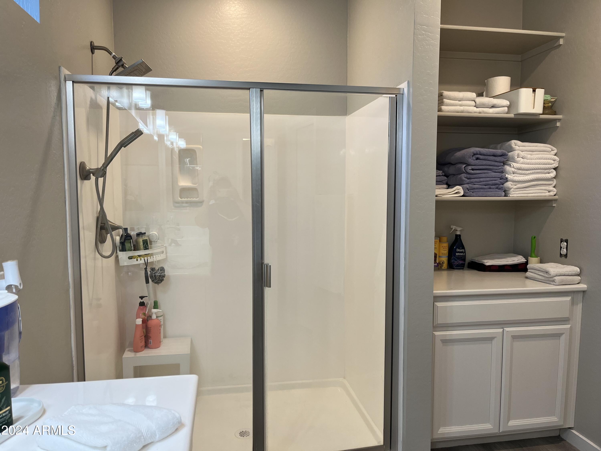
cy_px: 226
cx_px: 300
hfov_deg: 67.3
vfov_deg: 53.1
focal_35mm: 26
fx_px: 451
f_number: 1.6
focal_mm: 5.1
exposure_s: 1/120
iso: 80
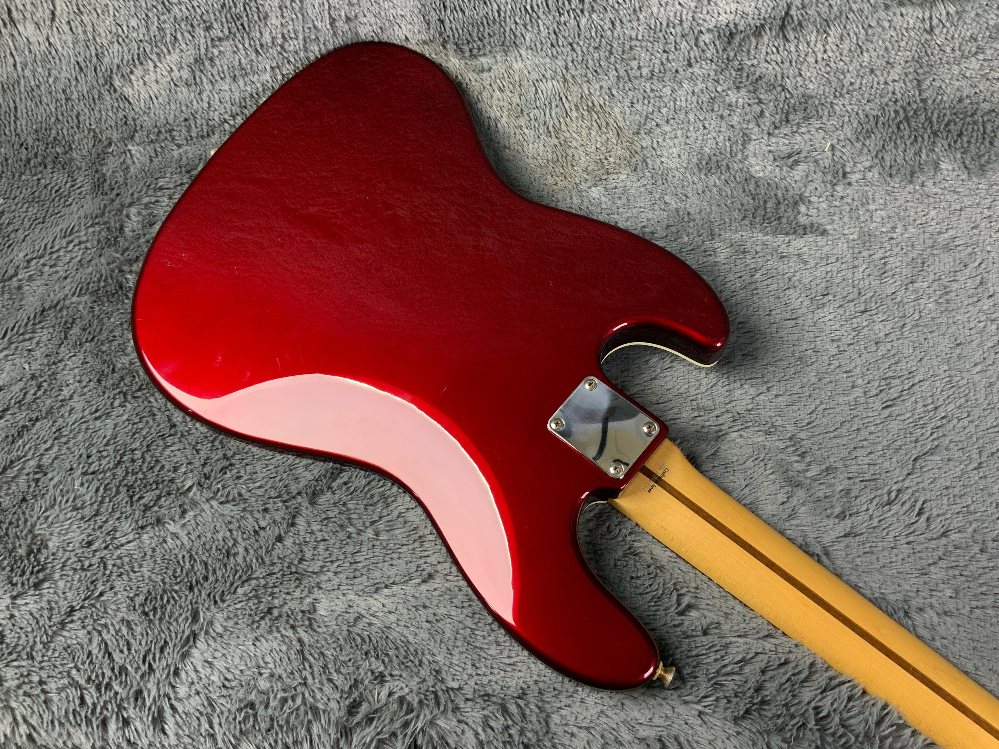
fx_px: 837
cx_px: 500
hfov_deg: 61.7
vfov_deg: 48.2
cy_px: 374
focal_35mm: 29
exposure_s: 1/60
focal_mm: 3
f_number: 1.8
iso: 125
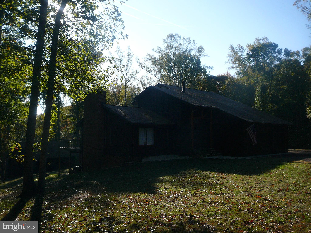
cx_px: 156
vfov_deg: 40.7
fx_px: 314
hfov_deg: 52.6
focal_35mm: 35
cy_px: 116
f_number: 2.8
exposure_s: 1/800
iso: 80
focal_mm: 5.2
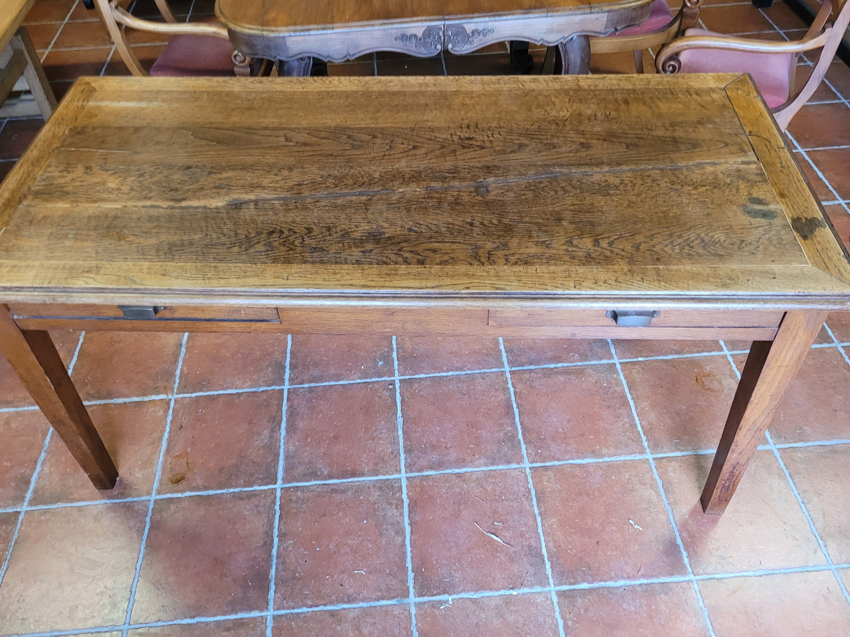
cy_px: 298
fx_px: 761
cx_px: 409
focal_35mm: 31
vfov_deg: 45.4
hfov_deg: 58.3
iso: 250
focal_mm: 5.4
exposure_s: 1/50
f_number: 1.8
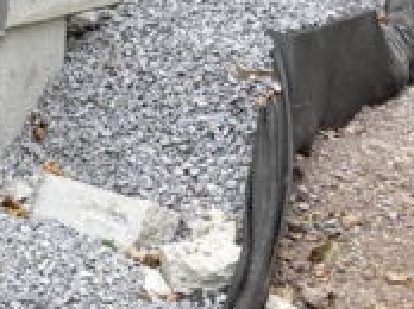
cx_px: -50
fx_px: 1230
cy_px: -105
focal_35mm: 103
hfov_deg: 18.3
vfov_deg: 13.7
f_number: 1.8
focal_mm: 3.99
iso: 20
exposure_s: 1/511
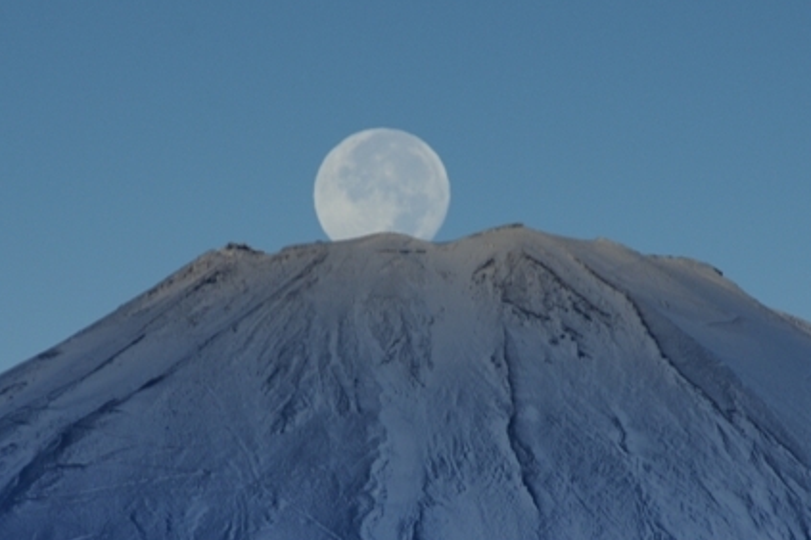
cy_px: 380
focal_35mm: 681
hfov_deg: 3.0
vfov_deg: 2.0
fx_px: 15340
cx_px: 429
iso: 100
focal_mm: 300
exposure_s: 1/80
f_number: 11
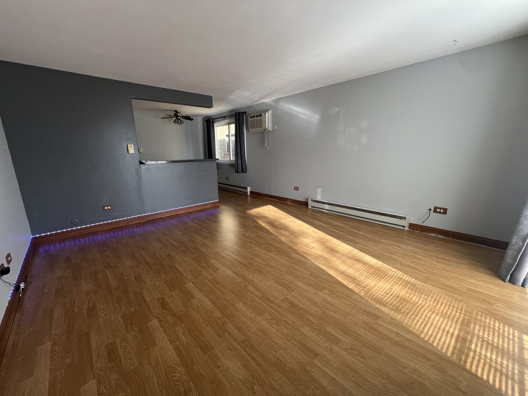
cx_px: 264
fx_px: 198
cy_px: 198
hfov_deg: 106.2
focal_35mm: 13
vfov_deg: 89.9
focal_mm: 1.57
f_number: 1.8
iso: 80
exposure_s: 1/99
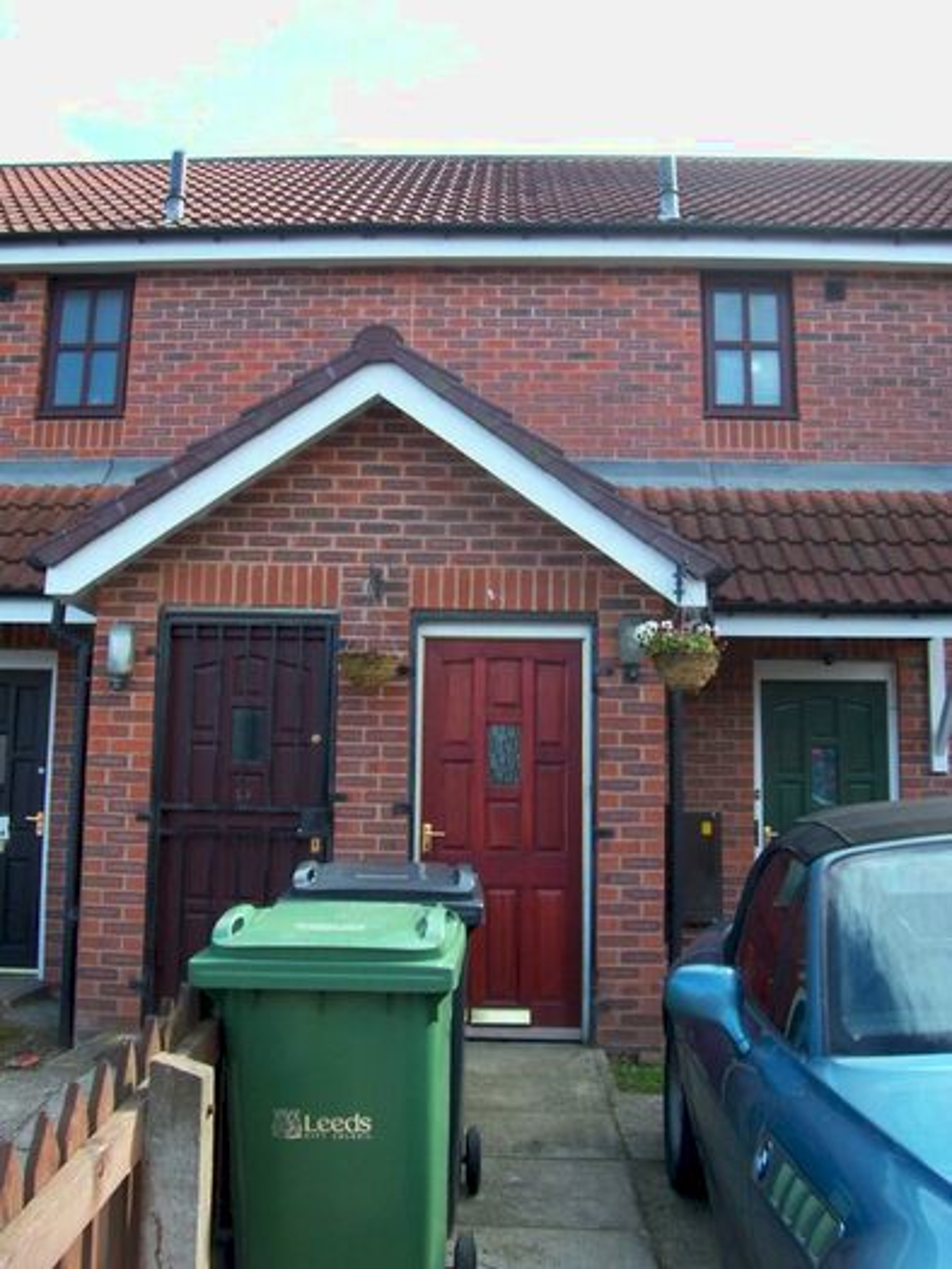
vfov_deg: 53.9
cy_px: 634
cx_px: 476
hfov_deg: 41.8
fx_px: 1246
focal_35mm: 34
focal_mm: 5.6
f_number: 2.7
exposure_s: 1/289
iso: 80
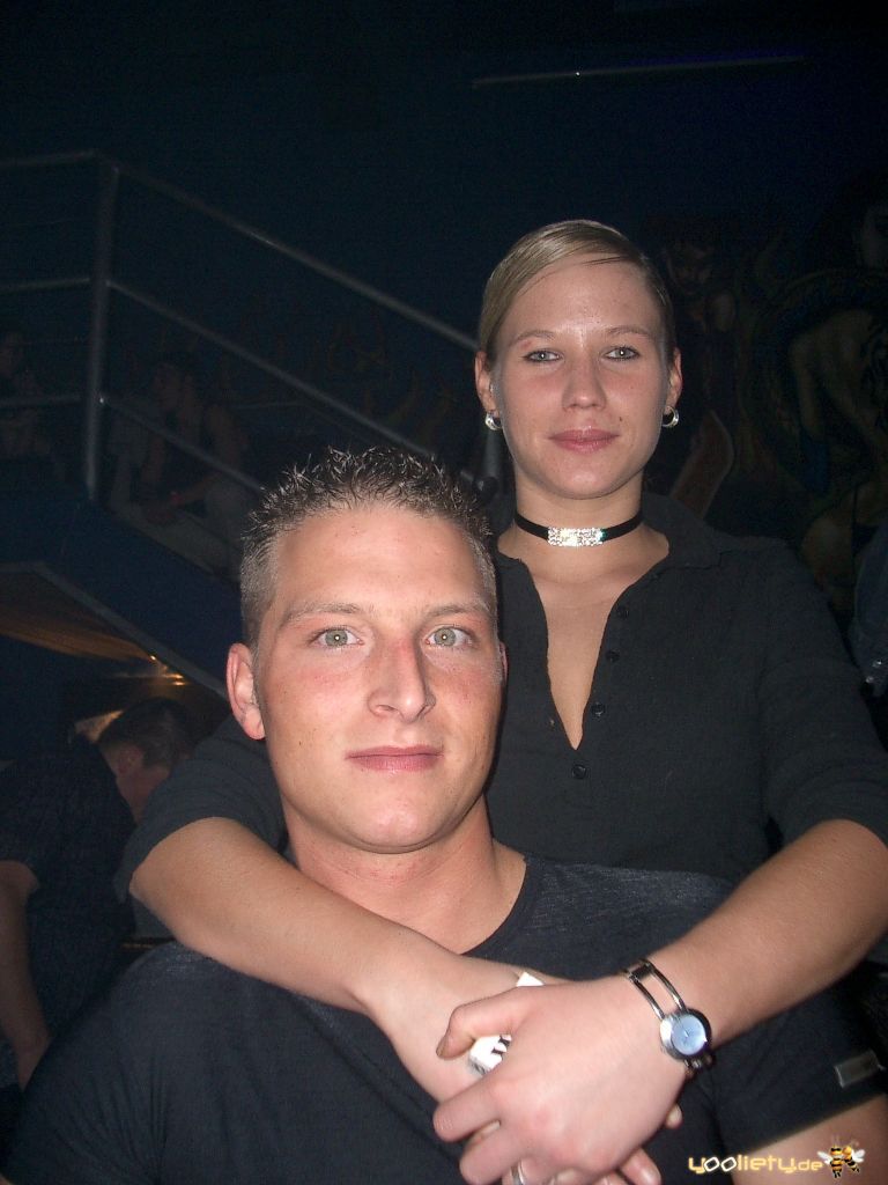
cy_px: 592
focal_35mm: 35
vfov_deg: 52.6
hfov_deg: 40.7
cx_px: 444
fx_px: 1197
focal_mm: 5.8
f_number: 2.6
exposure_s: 1/40
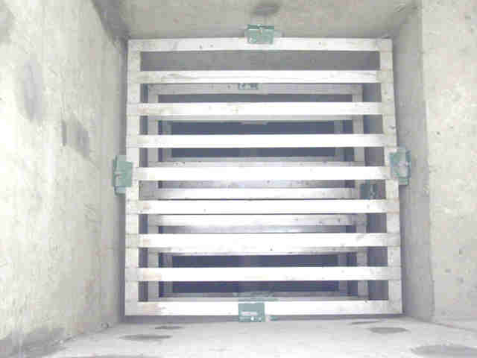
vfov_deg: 28.0
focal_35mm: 52
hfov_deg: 36.8
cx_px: 238
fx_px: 717
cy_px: 179
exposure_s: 1/6
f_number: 3.3
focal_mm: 8.7
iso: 200
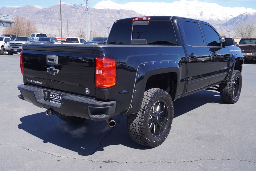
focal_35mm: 36
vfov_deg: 36.9
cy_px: 86
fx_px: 256
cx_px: 128
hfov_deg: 53.1
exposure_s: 1/125
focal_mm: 24
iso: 100
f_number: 9
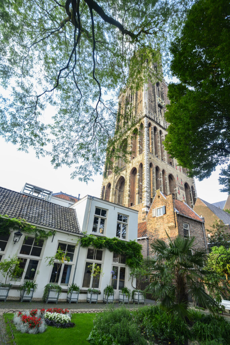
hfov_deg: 70.5
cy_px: 172
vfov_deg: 93.3
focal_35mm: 17
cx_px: 115
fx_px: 163
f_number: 8
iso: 400
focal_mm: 17
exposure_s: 1/90
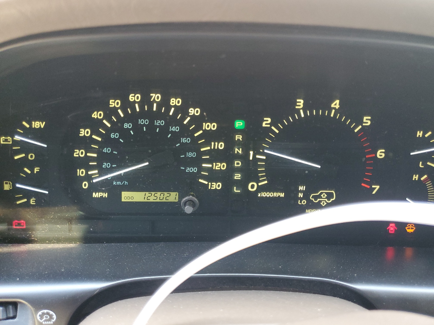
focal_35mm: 26
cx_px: 217
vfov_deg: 53.1
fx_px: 326
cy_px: 162
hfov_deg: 67.3
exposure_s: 1/60.2
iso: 177
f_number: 1.5
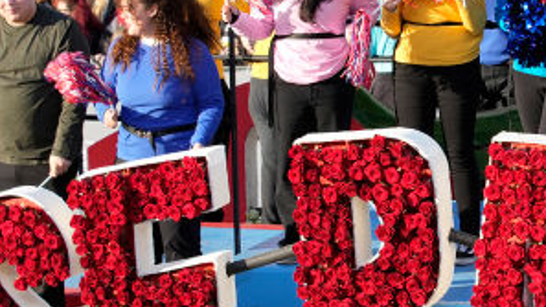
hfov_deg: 8.5
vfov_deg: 4.8
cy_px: 148
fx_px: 3663
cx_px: 456
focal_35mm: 253
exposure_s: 1/250
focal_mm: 70
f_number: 5.6
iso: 250
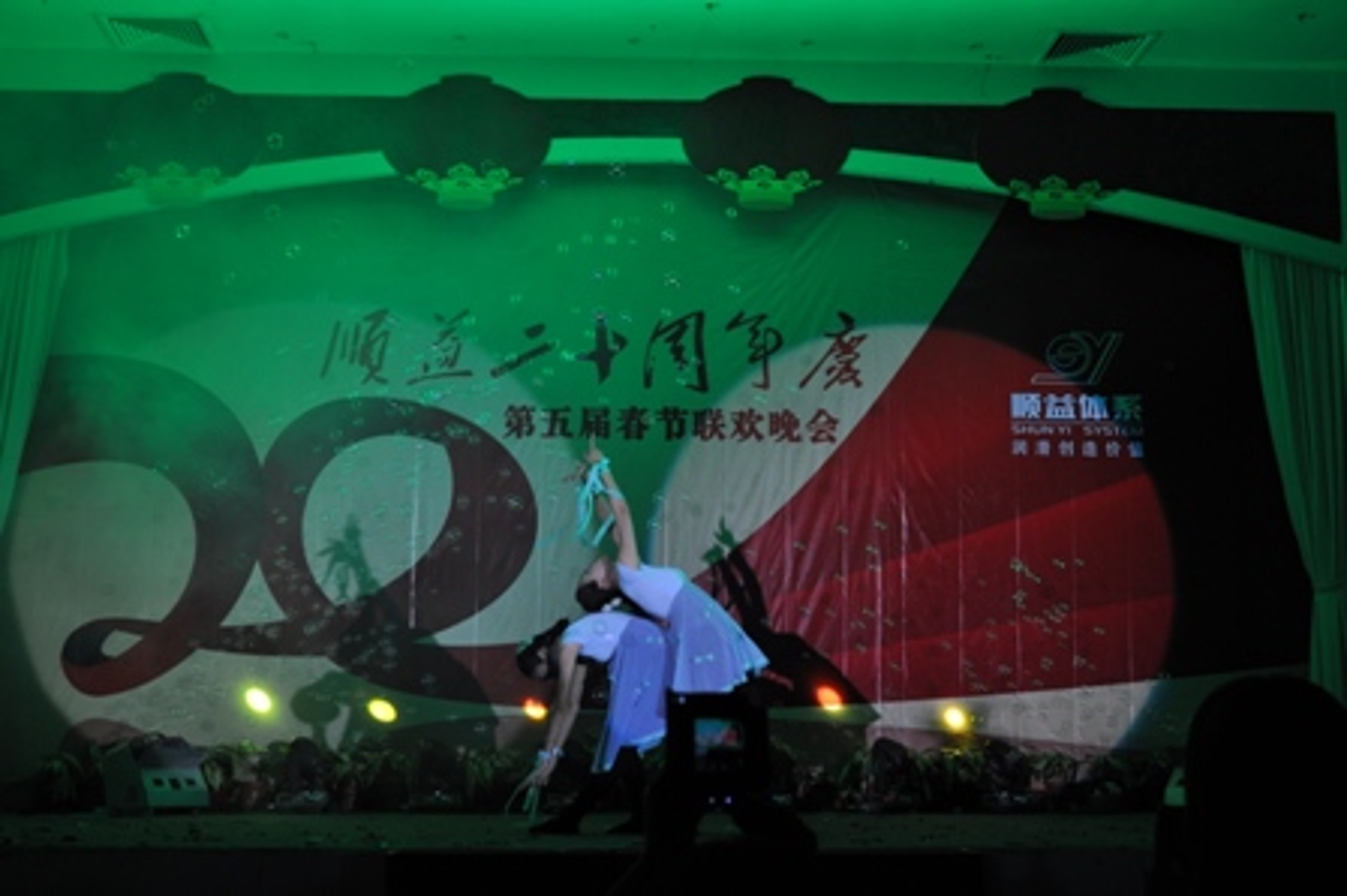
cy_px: 448
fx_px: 1963
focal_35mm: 52
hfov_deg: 37.9
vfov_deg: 25.7
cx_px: 674
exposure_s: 1/100
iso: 400
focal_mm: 35
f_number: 5
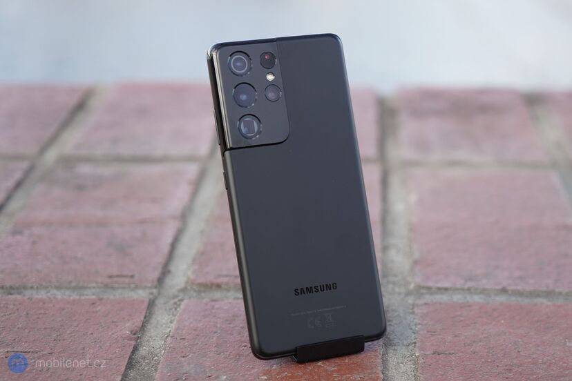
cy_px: 190
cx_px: 286
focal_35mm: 70
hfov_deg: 28.8
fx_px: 1112
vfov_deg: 19.5
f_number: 4
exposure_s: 1/125
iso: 125
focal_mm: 70
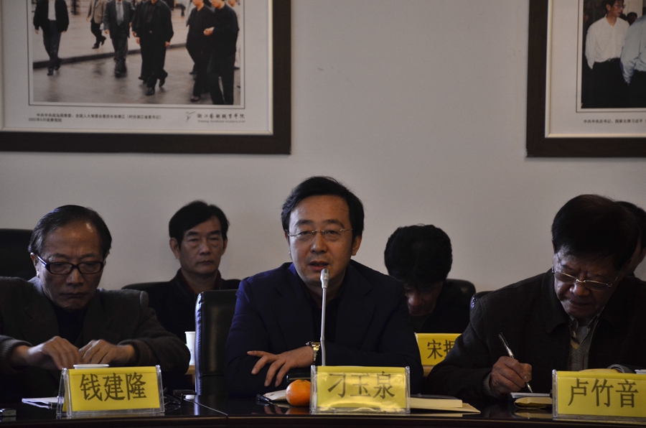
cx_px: 323
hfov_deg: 13.1
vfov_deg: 8.7
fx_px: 2820
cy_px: 214
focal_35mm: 158
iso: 800
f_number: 5.6
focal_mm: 105
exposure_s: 1/40
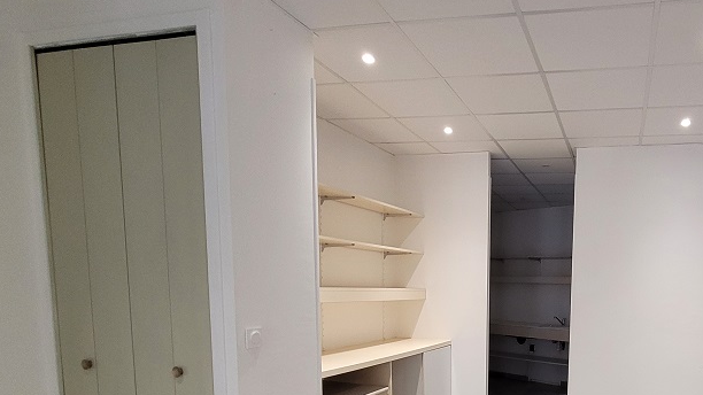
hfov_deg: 68.5
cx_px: 540
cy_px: 333
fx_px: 466
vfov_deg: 43.1
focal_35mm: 25
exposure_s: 1/50
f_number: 2.2
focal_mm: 1.74
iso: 250
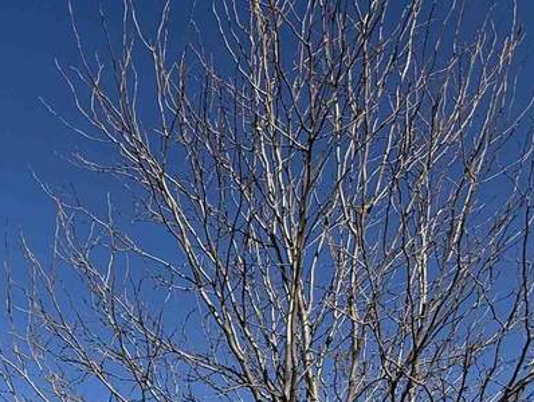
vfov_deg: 26.0
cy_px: 559
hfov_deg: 39.7
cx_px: 78
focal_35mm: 45
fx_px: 695
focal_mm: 2.22
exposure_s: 1/2717
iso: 50
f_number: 2.2
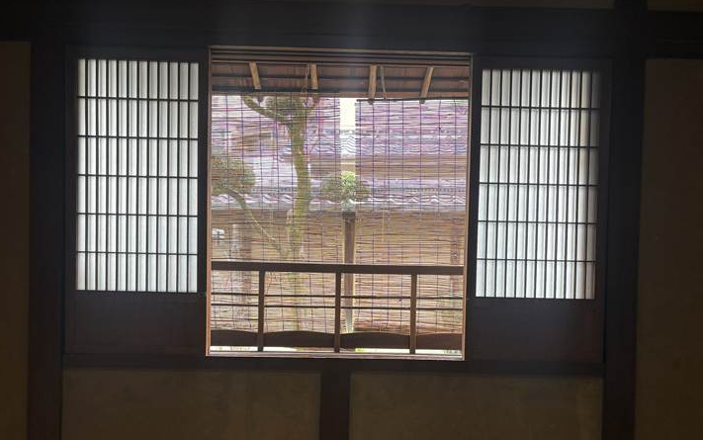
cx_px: 355
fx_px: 594
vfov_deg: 40.1
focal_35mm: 31
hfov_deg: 61.2
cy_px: 294
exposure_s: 1/120
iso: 80
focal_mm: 5.96
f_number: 1.6
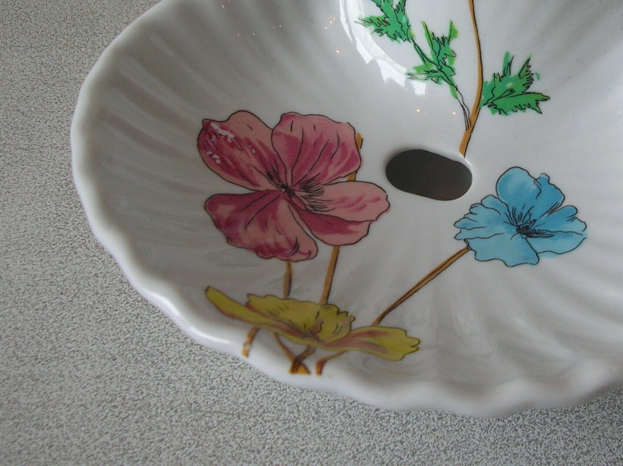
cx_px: 432
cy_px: 106
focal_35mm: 56
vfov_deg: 25.7
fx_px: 1007
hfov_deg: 34.0
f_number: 2.8
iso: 50
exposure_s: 1/15
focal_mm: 5.8
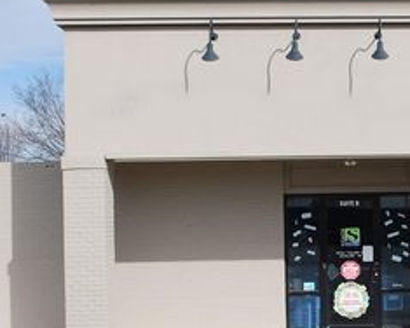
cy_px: 185
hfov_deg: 25.5
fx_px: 874
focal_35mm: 72
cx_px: 377
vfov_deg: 21.3
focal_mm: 24
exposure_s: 1/250
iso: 100
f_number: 9
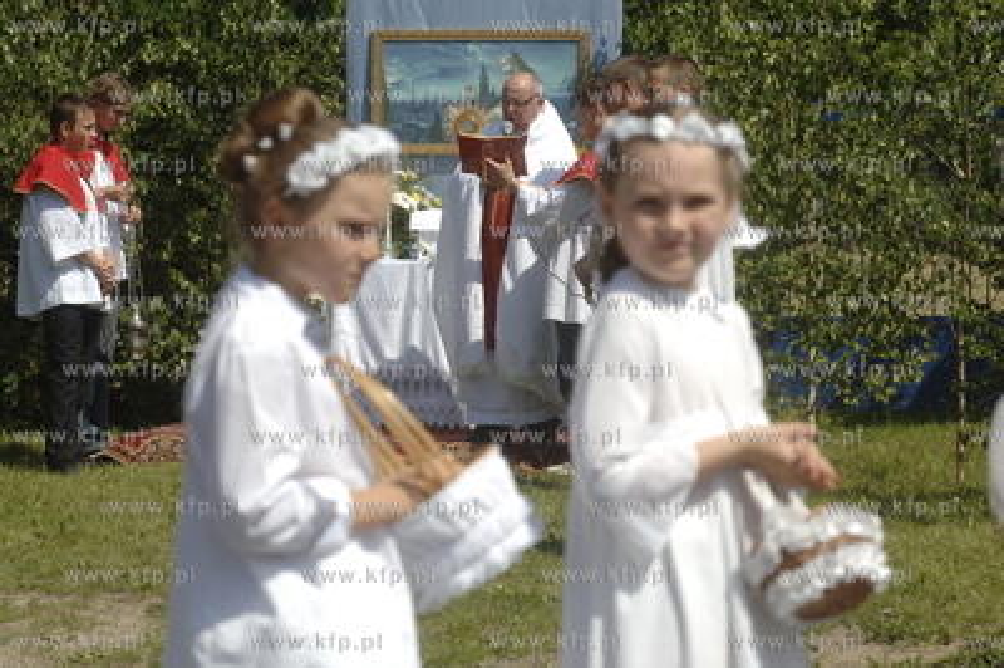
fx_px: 5016
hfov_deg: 11.4
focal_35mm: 180
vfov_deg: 7.6
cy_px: 334
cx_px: 502
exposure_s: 1/1000
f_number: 9
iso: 400
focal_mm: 120
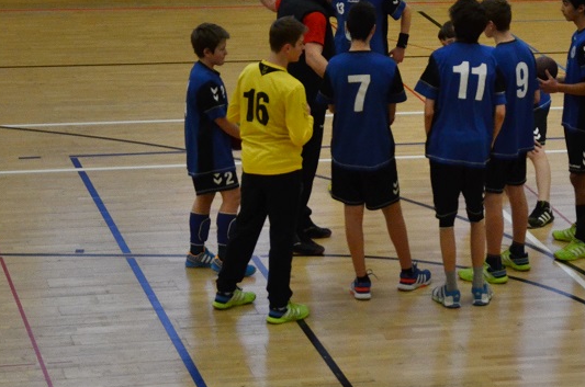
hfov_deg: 13.5
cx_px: 421
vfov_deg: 9.0
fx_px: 2467
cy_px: 116
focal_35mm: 152
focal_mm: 45
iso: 1250
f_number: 4.8
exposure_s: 1/400
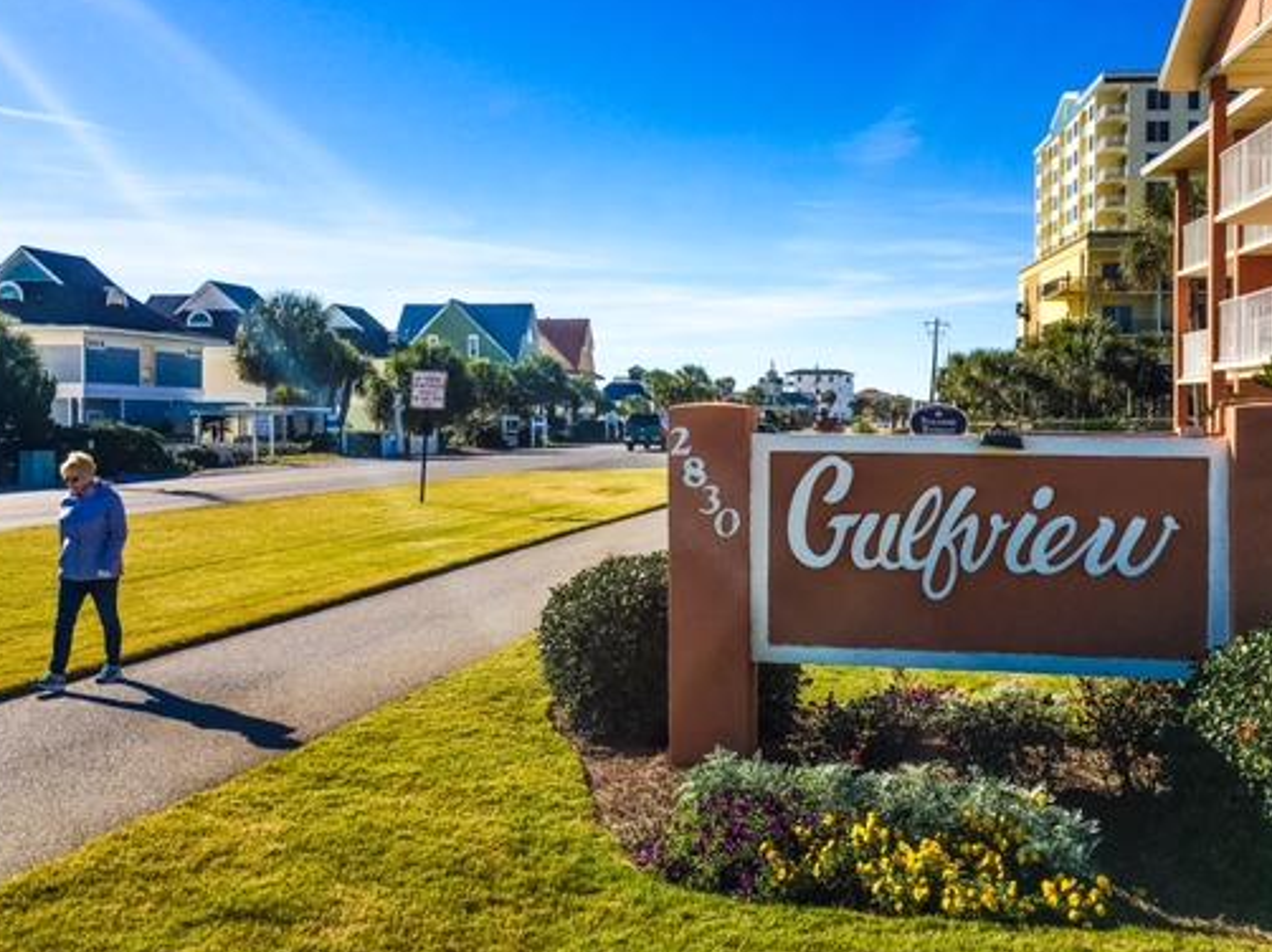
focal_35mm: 37
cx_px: 732
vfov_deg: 38.6
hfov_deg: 50.0
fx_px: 1359
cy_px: 428
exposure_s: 1/2024
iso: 25
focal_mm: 4.15
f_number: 2.2
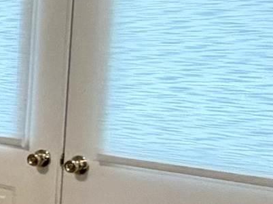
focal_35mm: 107
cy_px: 105
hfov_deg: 13.7
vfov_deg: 13.8
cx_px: -363
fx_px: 843
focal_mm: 2.22
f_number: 2.2
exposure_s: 1/60
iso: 500
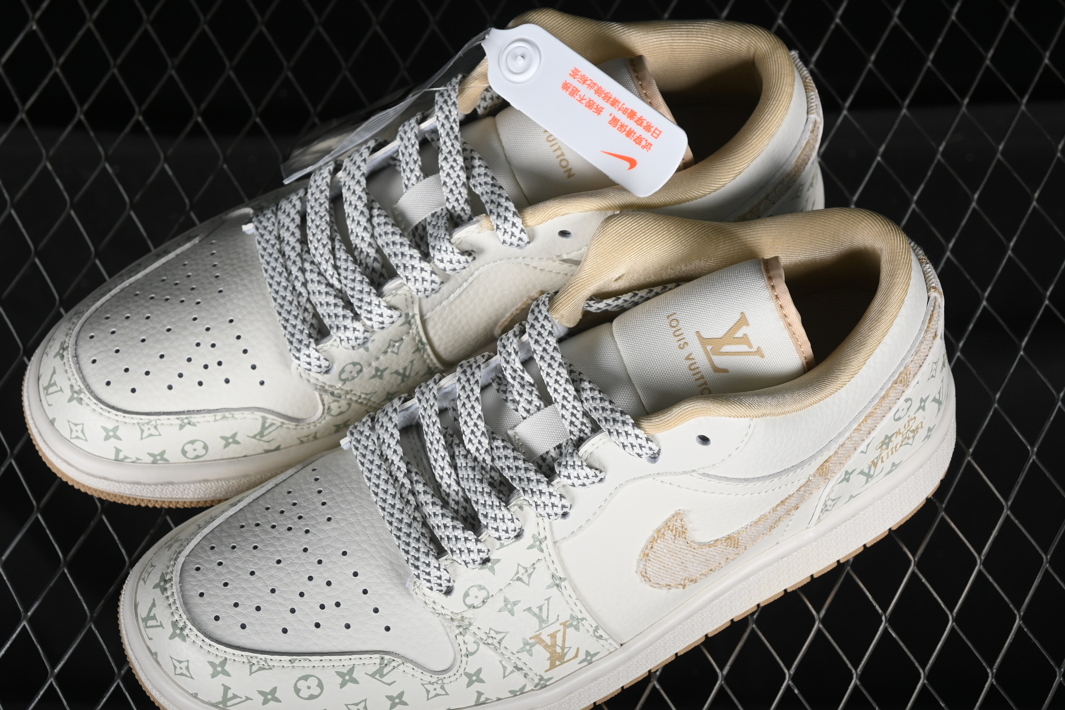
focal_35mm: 87
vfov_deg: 15.7
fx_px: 2574
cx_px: 488
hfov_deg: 23.4
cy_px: 370
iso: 200
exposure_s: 1/200
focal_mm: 50
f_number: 7.1
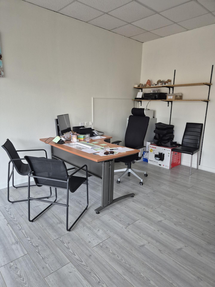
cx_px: 108
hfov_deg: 58.9
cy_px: 144
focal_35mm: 23
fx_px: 190
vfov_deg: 73.9
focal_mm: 5.4
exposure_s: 1/100
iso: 640
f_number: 1.8
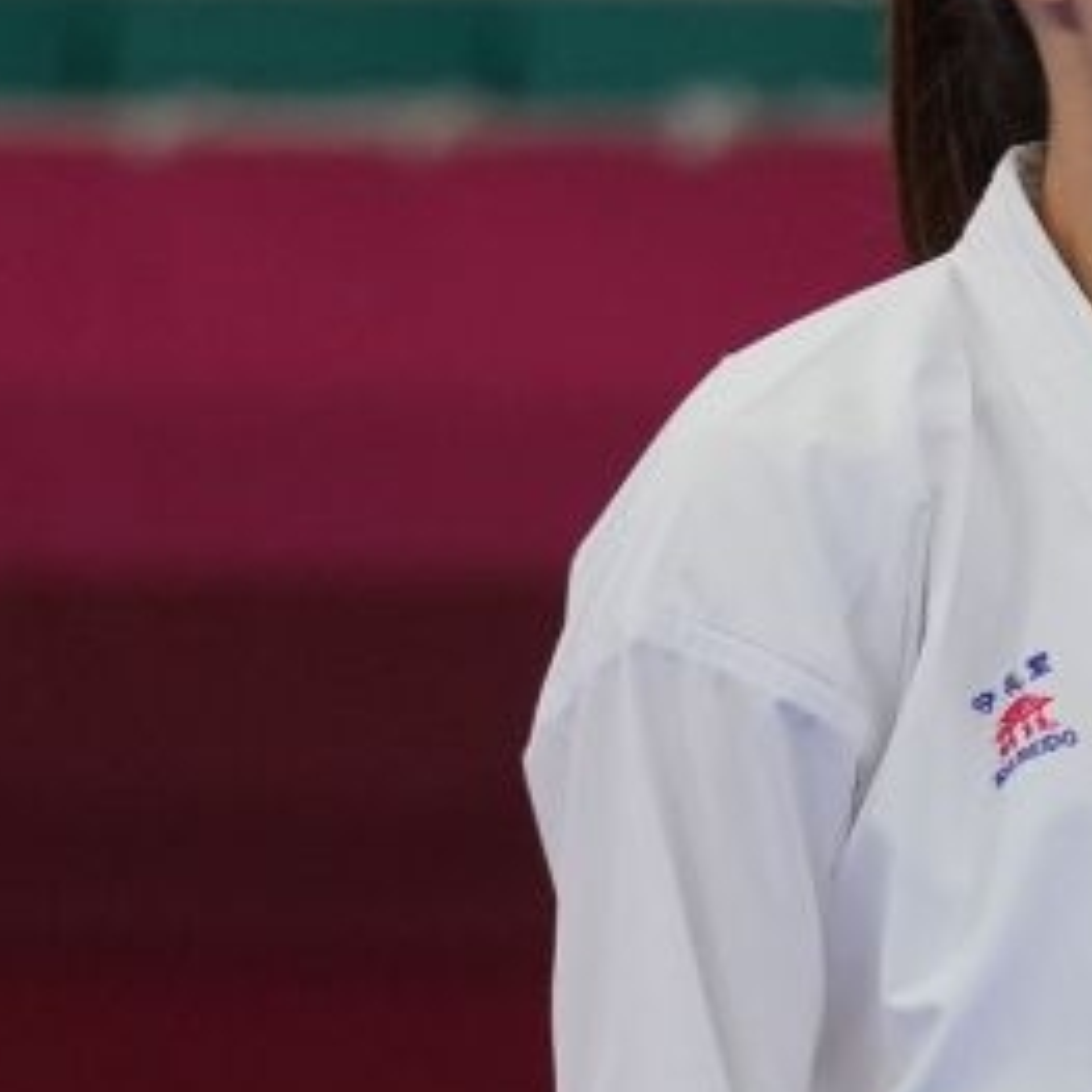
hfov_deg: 1.7
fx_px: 37011
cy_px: 1711
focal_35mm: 1037
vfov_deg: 1.7
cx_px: 1677
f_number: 2.8
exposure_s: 1/1000
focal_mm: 119
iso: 500
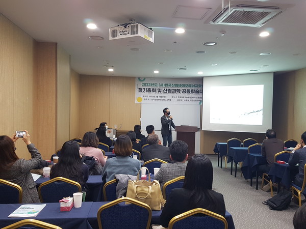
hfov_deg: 67.3
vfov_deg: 53.1
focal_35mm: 26
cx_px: 153
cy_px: 114
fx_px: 230
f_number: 1.7
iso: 160
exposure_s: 1/24
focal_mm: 4.2
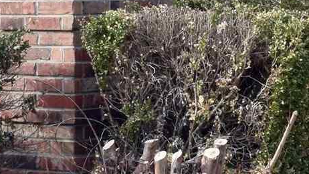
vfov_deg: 5.2
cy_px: -104
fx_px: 1885
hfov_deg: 9.4
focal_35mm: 230
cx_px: 130
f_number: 10
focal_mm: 22
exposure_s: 1/320
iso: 400
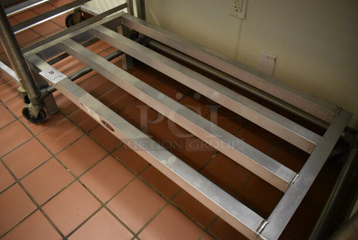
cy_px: 120
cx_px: 179
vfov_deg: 48.0
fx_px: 269
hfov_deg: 67.3
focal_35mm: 27
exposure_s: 1/125
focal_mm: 18
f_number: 3.5
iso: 4500
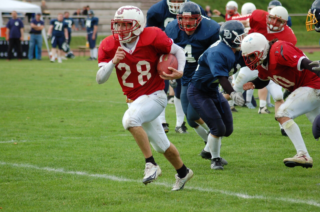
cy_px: 107
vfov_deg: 7.5
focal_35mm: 183
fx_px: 1624
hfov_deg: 11.3
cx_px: 163
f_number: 4.2
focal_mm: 120
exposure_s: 1/1000
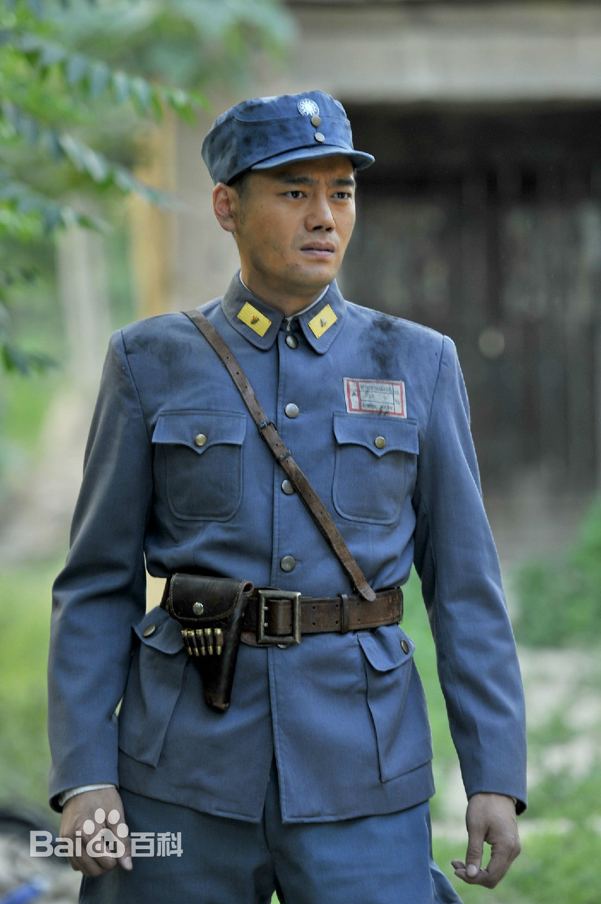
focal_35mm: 150
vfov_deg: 13.7
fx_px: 3762
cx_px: 300
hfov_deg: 9.1
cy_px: 452
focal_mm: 150
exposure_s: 1/80
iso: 200
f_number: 2.8
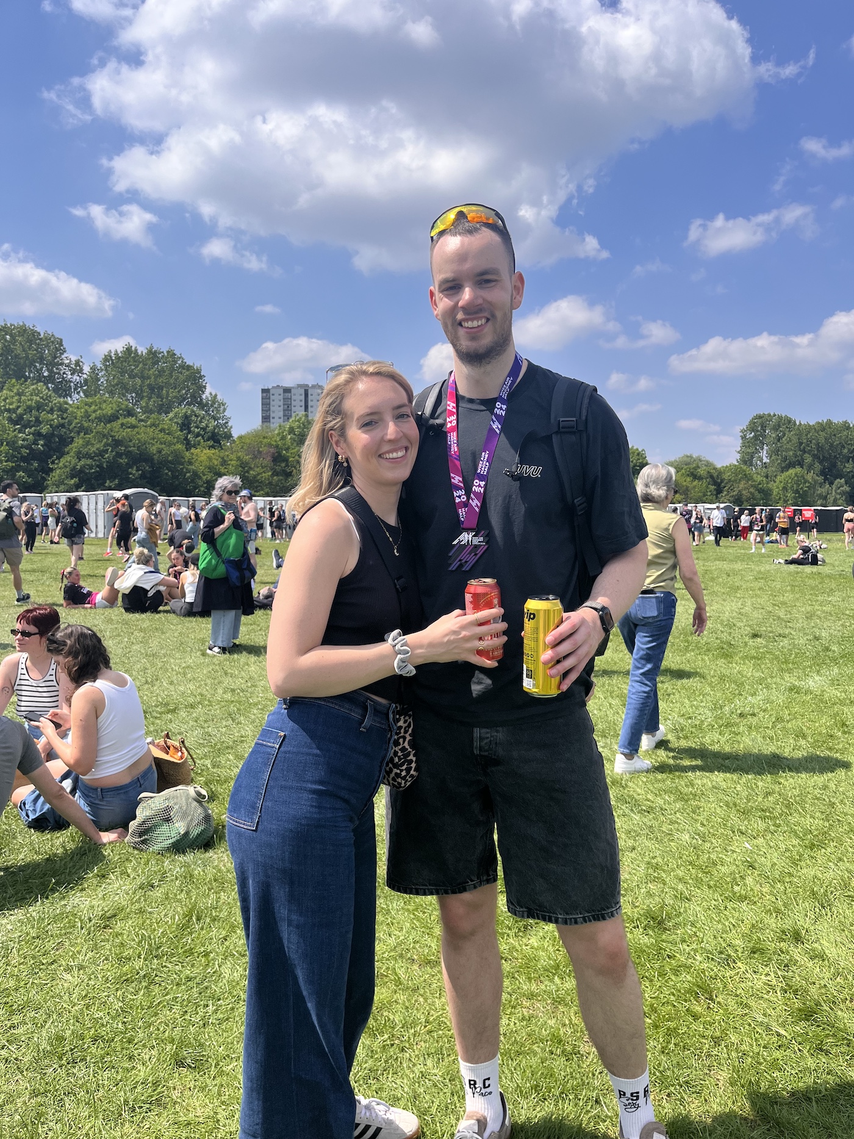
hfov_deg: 53.1
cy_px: 570
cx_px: 427
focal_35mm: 26
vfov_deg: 67.3
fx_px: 855
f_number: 1.6
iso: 50
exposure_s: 1/3413
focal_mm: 5.1
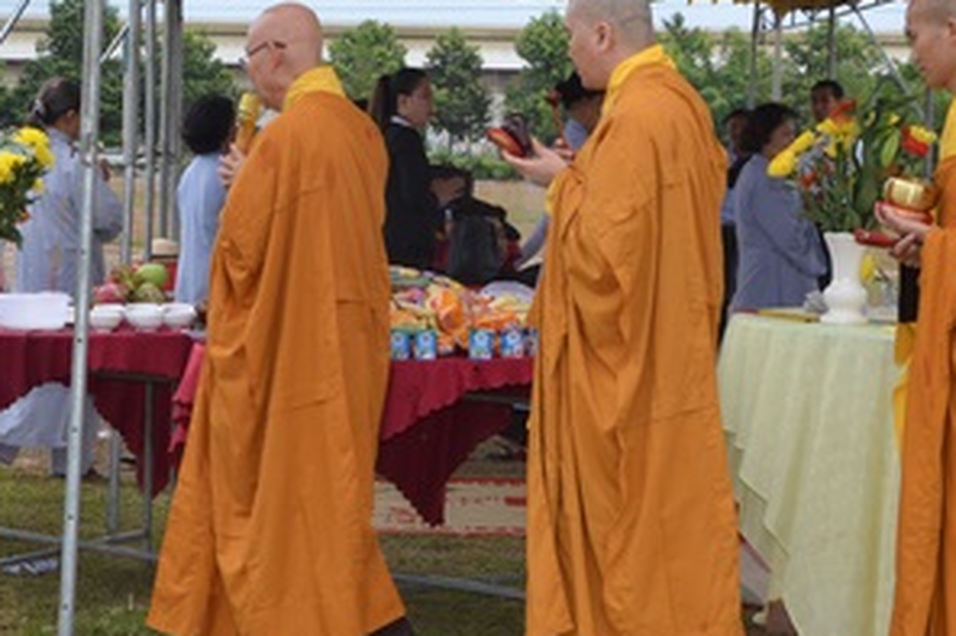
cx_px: 258
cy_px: 244
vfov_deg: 11.9
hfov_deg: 17.7
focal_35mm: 115
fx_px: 3055
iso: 640
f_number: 11
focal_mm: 35
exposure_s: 1/250
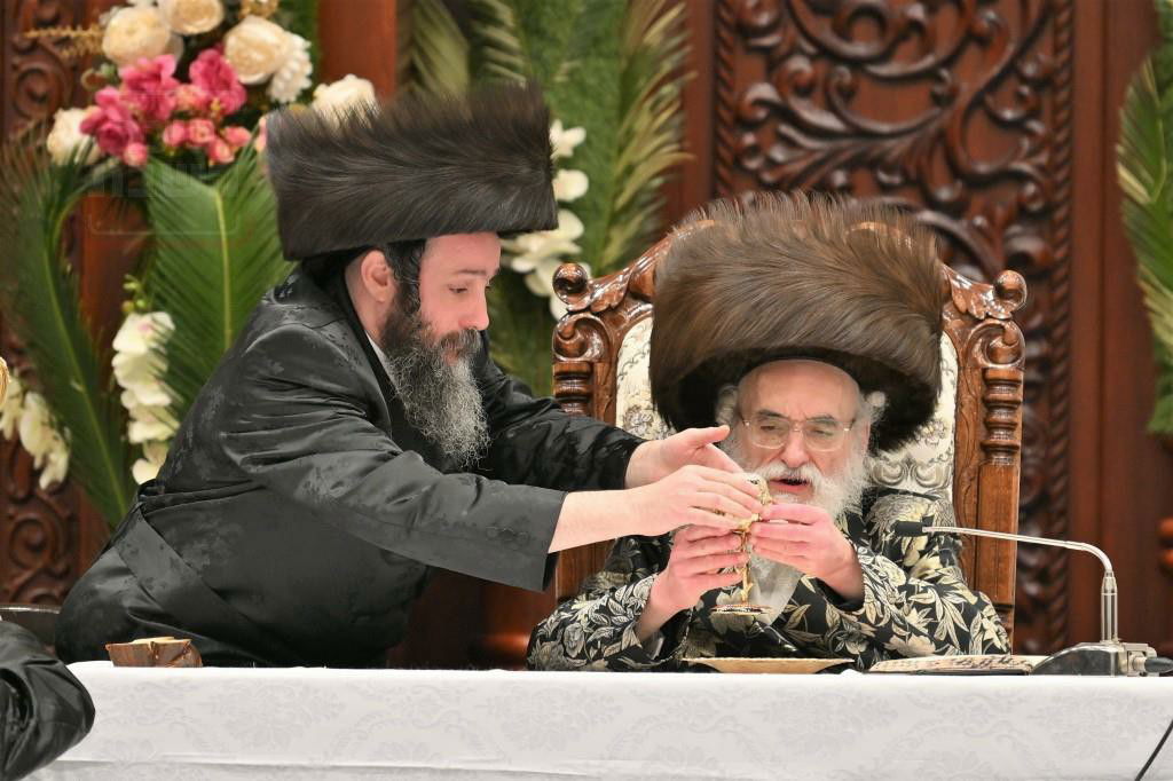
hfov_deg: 6.9
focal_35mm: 300
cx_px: 586
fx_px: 9771
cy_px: 390
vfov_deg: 4.6
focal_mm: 200
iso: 160
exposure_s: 1/250
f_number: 2.8
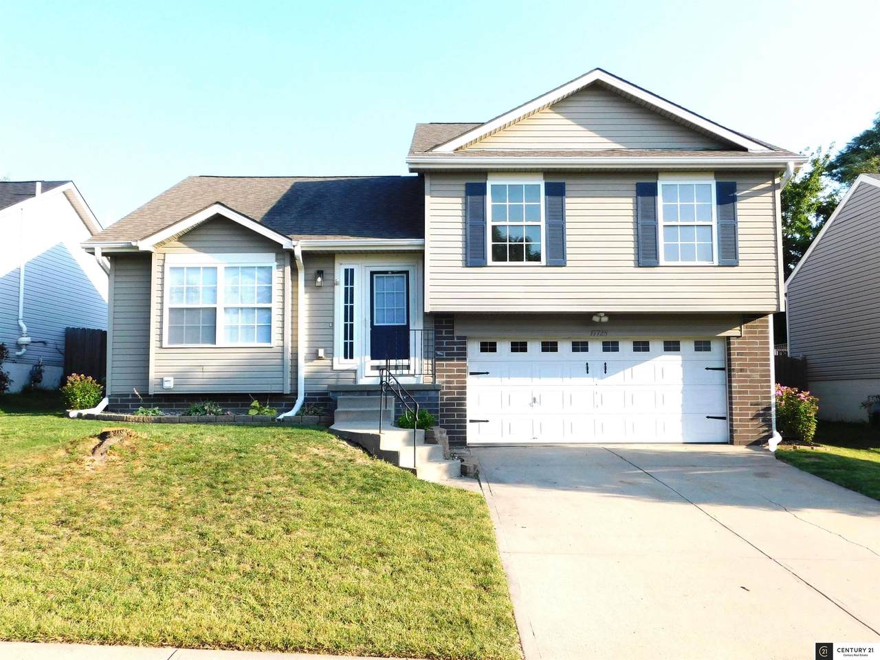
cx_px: 440
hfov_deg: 60.0
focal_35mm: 30
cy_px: 330
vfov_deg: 46.8
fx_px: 763
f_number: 3.2
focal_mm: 5.3
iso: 125
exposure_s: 1/800
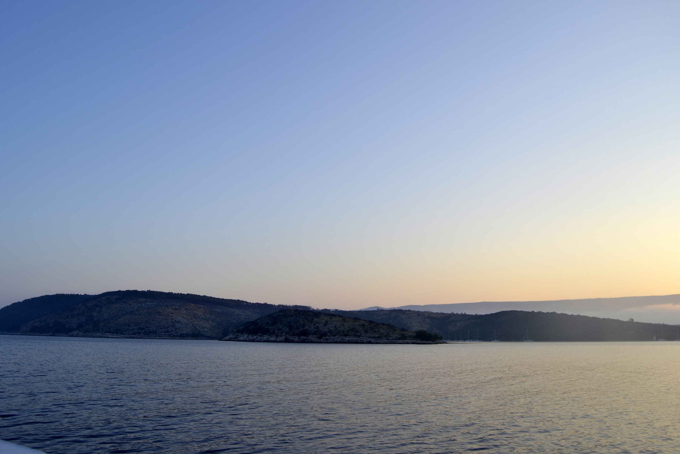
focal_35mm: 27
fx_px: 510
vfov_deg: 47.9
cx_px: 340
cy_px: 227
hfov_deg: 67.4
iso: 100
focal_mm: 18
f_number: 6.3
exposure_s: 1/160
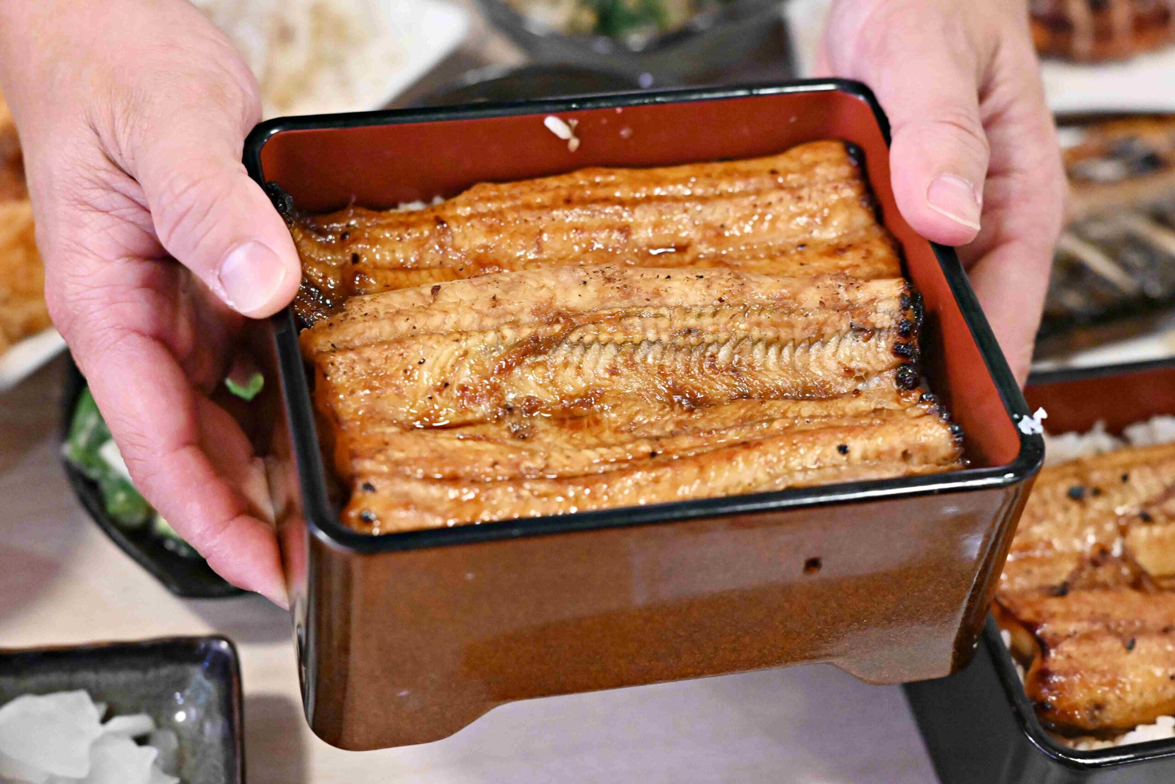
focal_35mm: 75
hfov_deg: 27.0
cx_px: 588
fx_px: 2448
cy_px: 392
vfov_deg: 18.2
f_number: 3.2
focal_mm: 50
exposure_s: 1/200
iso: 7200
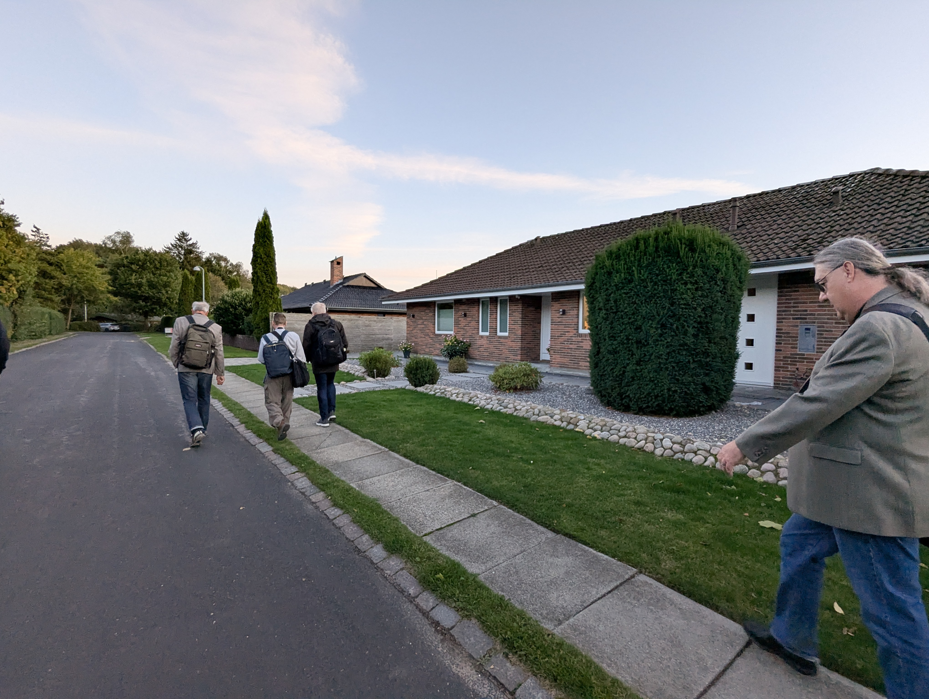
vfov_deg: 78.2
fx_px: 430
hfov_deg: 94.4
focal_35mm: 16
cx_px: 464
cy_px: 350
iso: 195
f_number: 2.2
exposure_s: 1/216
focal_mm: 2.35
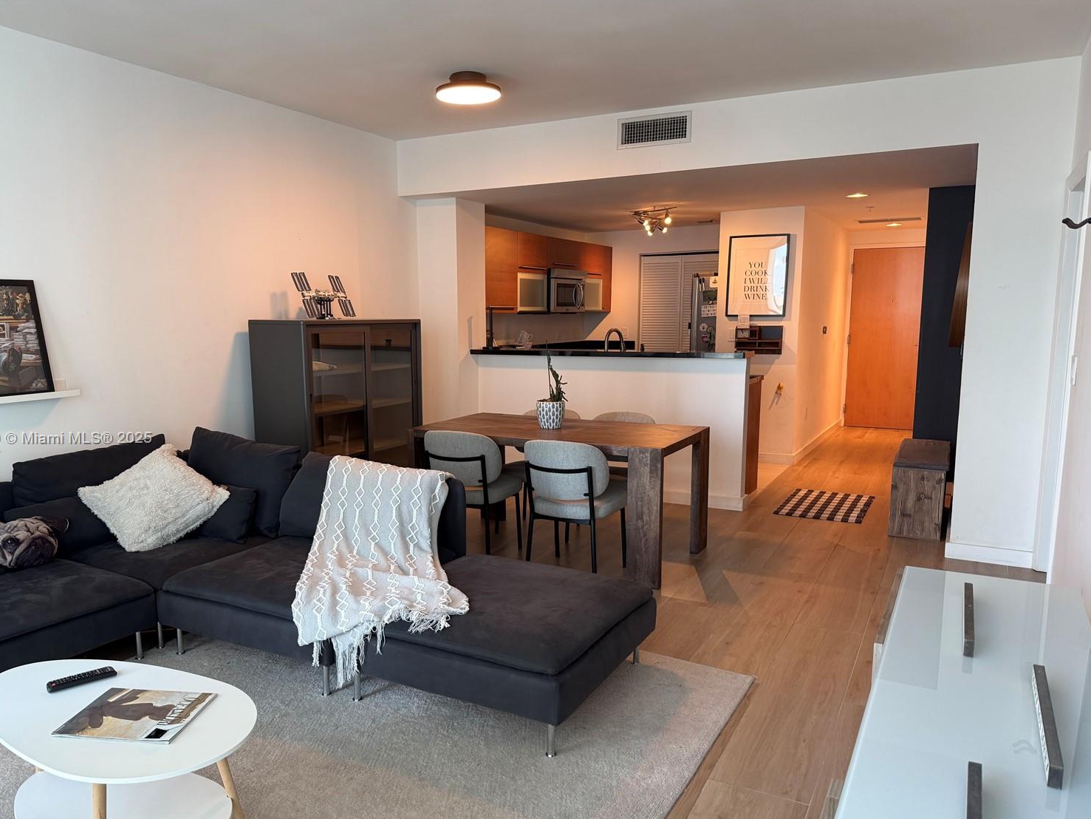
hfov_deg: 67.2
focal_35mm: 26
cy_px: 439
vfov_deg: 53.0
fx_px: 820
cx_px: 507
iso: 160
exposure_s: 1/120
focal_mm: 6.76
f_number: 1.78
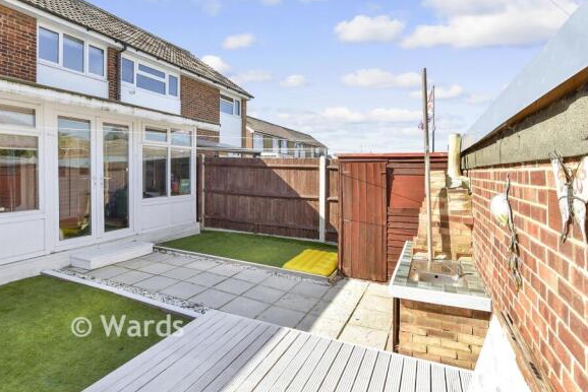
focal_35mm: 17
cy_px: 174
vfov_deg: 70.3
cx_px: 287
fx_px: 278
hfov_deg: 93.2
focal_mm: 10
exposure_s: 1/250
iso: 160
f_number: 8
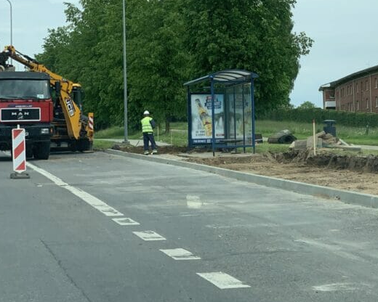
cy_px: 89
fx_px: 1119
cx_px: 341
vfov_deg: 15.3
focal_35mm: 100
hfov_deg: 18.8
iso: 16
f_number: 2.4
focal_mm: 6
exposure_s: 1/841
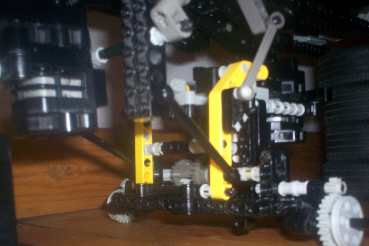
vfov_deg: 31.8
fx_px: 430
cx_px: 197
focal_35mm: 42
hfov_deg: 46.4
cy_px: 152
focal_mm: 6
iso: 140
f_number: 4.5
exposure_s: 1/60
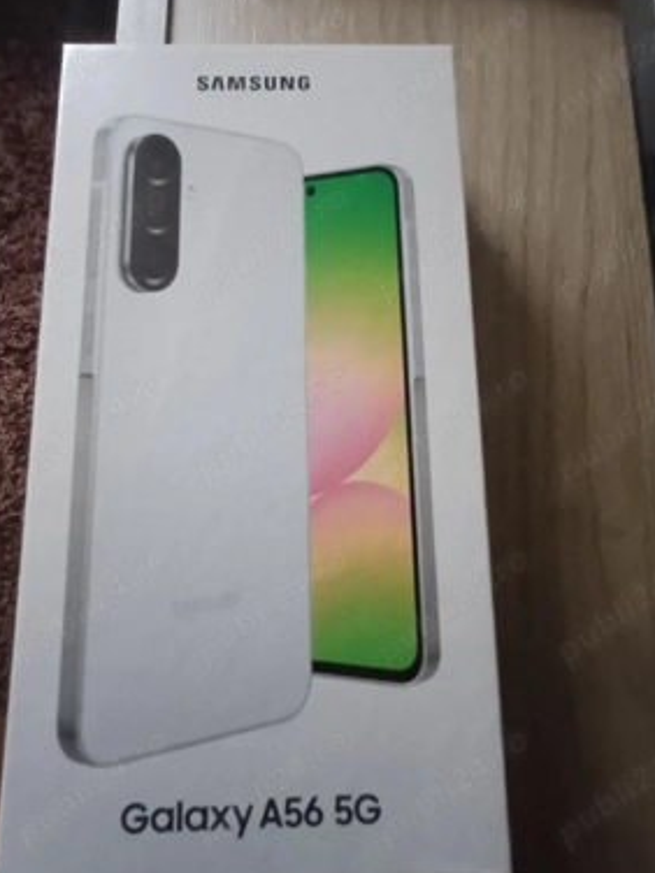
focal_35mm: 17
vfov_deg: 91.0
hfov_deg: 74.7
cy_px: 453
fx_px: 429
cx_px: 318
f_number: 2.2
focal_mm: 1.64
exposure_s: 1/14.3
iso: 640
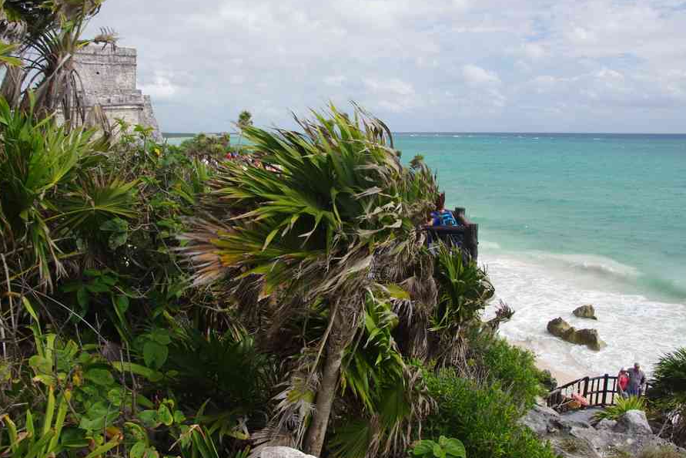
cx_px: 356
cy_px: 215
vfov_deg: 35.9
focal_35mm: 37
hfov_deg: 51.9
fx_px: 705
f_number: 11
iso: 200
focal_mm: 21.9
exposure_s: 1/80
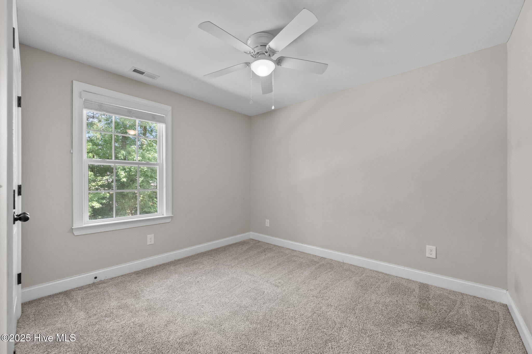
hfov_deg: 104.3
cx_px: 266
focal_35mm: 14
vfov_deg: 81.2
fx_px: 207
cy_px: 177
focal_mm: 14
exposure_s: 1/2.5
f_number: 7.1
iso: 640
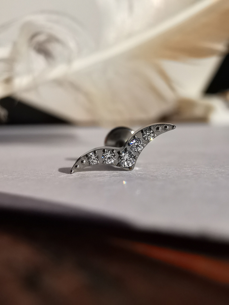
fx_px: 309
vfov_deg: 52.6
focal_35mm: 35
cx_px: 114
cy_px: 152
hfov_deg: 40.7
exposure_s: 1/2016
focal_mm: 2.35
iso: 50
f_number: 2.2
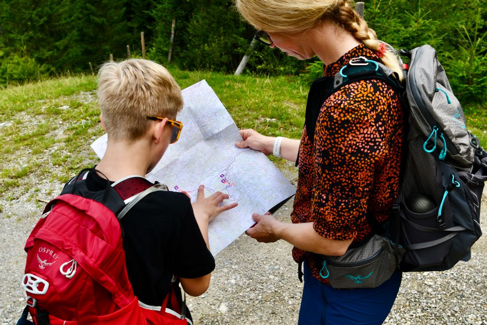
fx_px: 487
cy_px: 162
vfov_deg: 36.9
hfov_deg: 53.1
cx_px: 244
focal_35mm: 36
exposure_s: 1/250
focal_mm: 24
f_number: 6.3
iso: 200
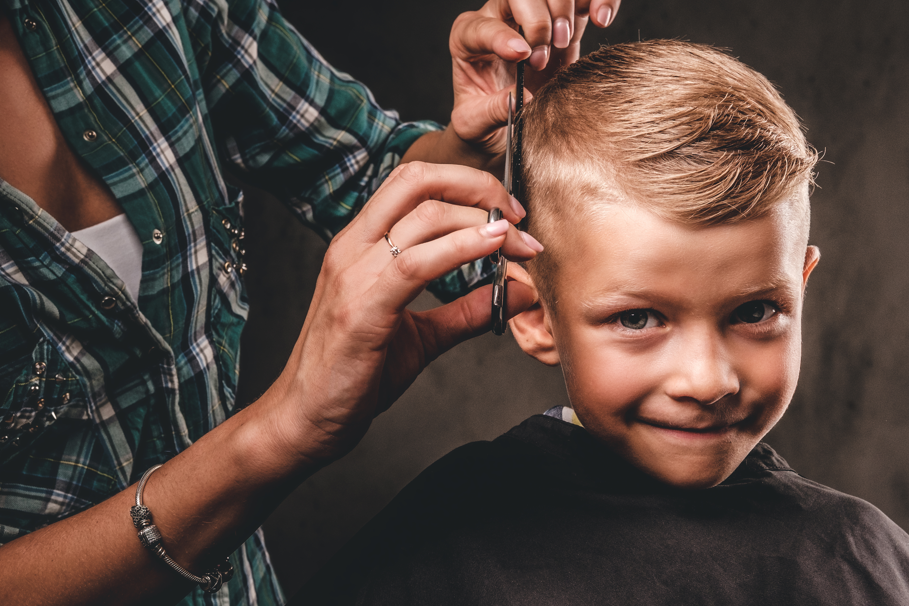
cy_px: 384
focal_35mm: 74
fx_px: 1868
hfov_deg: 27.3
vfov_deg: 18.4
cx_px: 551
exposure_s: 1/250
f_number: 8
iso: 250
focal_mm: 35
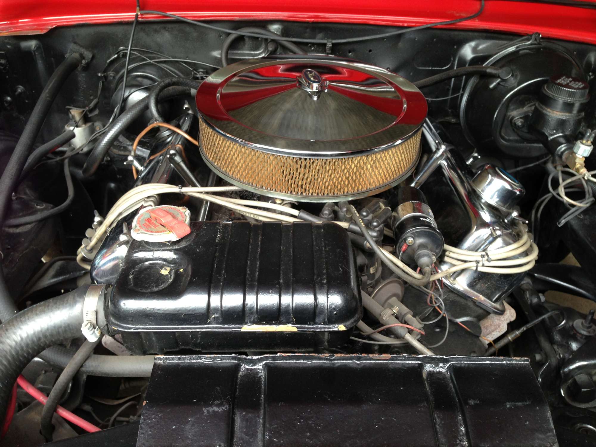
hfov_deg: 55.4
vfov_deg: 42.9
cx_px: 298
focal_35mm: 33
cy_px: 224
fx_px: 568
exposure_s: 1/20
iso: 64
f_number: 2.4
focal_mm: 4.13
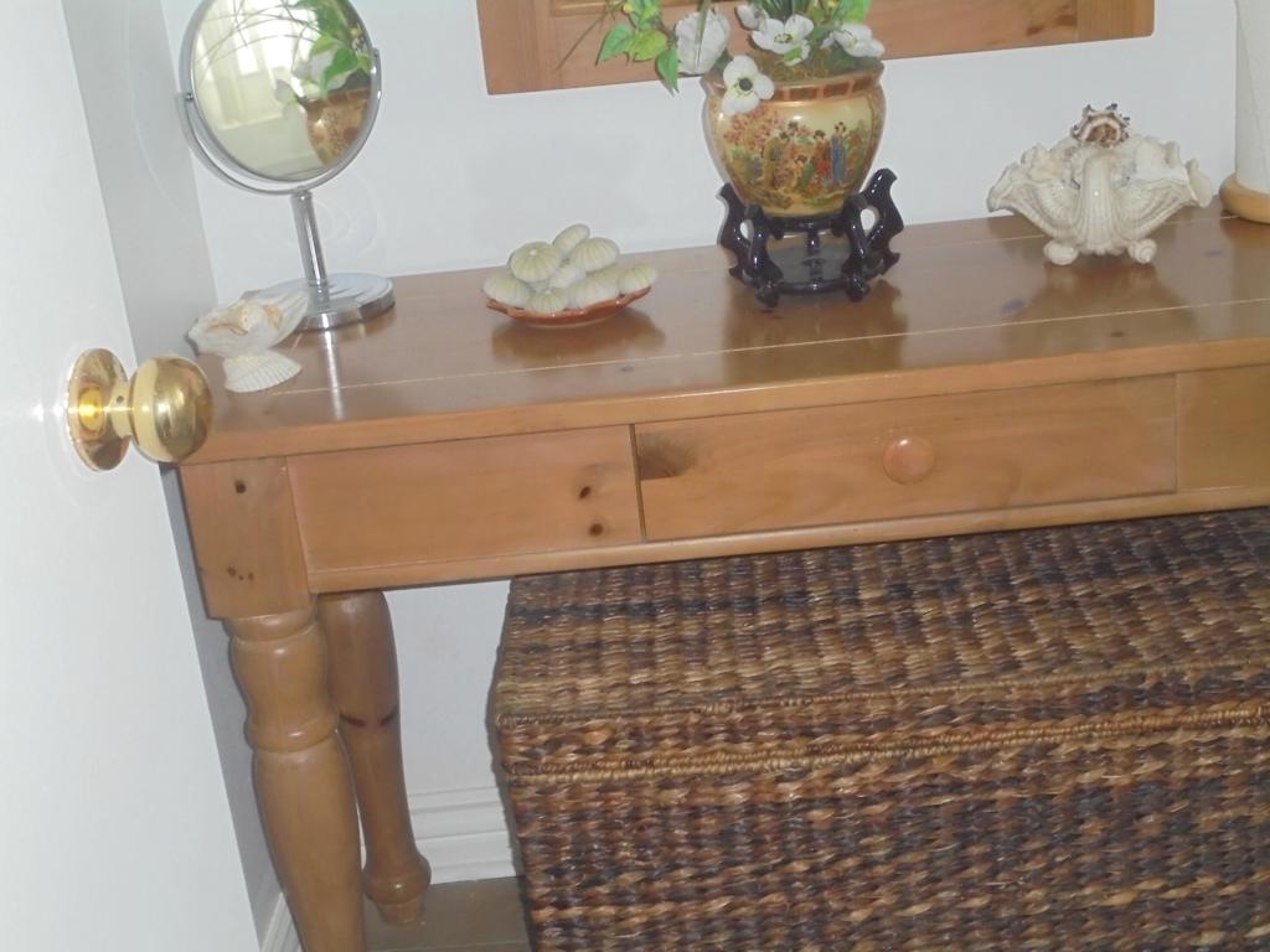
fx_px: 1798
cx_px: 635
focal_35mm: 49
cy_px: 476
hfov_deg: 38.9
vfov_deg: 29.7
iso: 400
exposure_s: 1/30
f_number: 4.8
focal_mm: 8.9
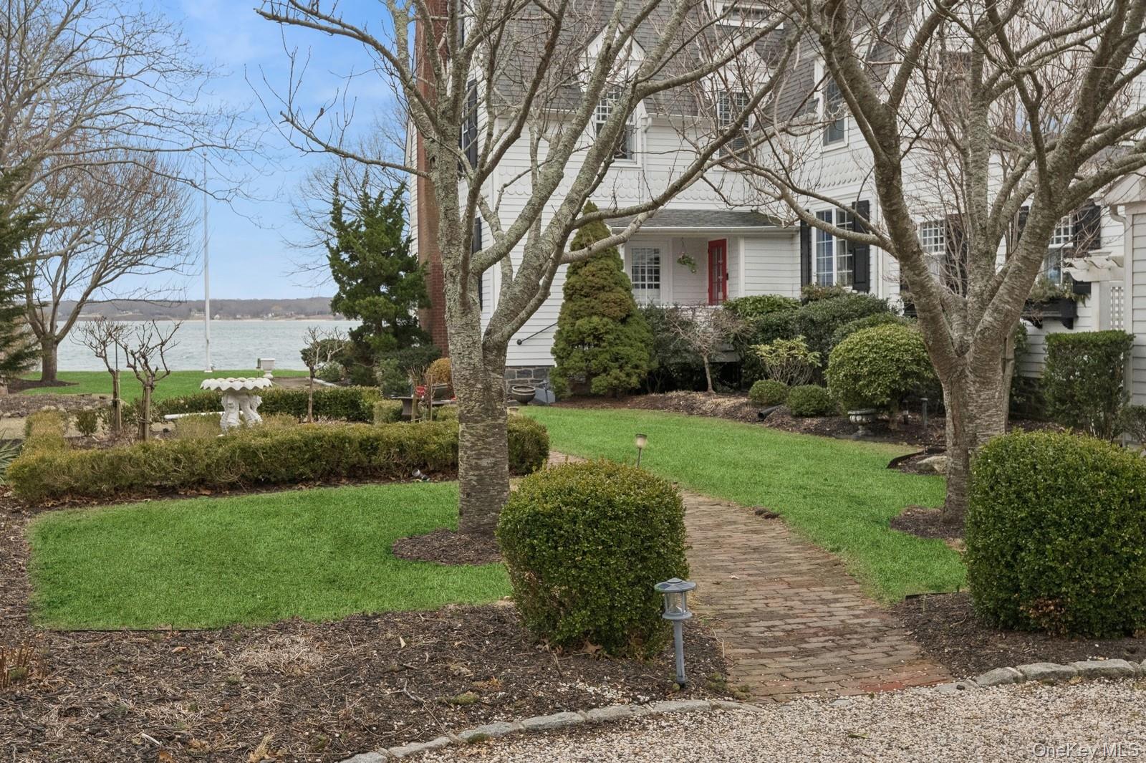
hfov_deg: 53.2
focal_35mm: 36
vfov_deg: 36.8
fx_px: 1145
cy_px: 382
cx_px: 573
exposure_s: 1/1250
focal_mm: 24
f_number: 8
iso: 800
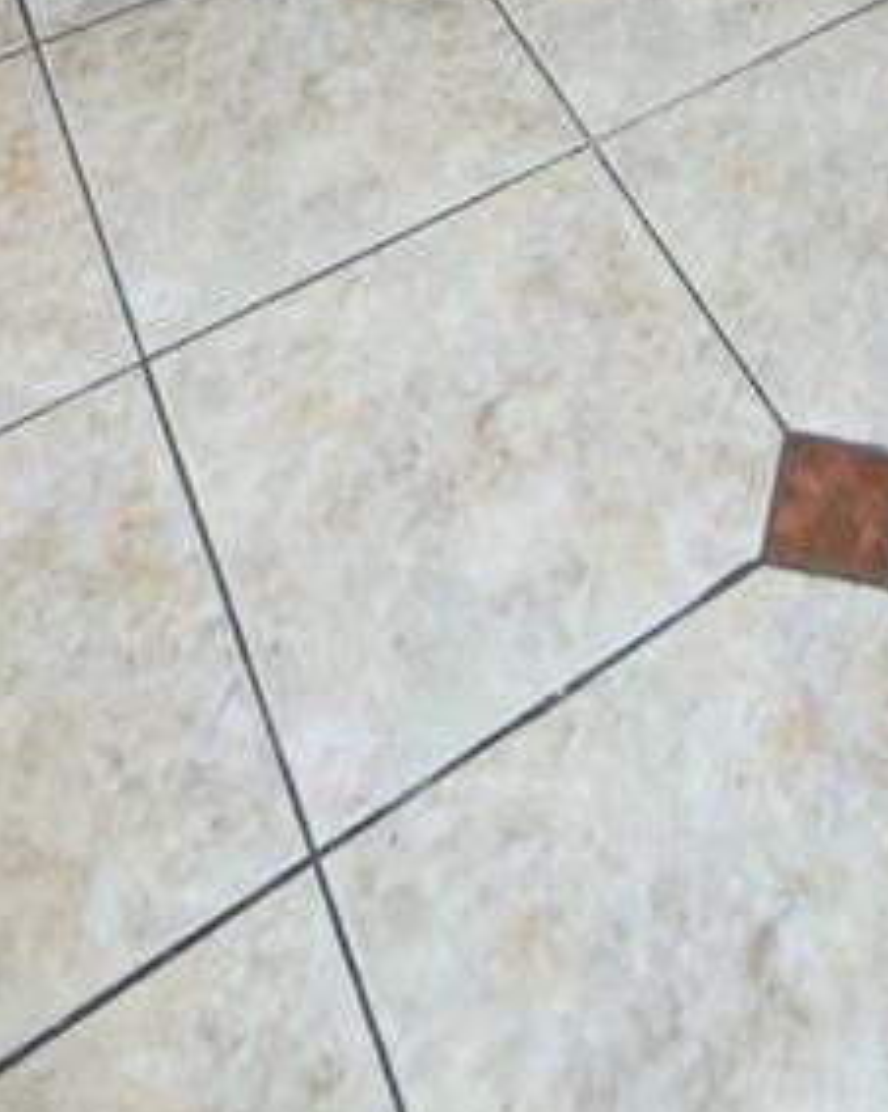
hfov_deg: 25.3
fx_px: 1907
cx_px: 817
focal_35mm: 58
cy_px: -1159
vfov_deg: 18.7
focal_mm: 2.22
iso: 400
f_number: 2.2
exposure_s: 1/24
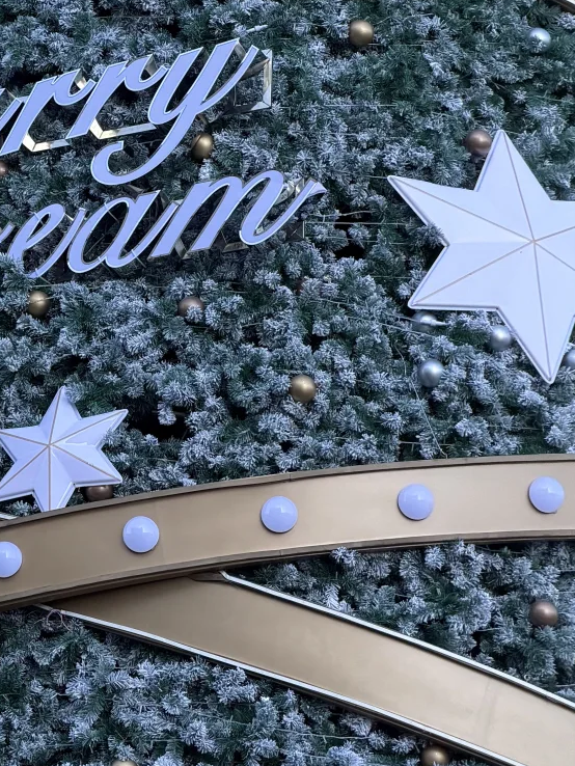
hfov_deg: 7.6
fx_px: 4316
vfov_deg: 10.1
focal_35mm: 195
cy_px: 55
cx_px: 30
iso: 50
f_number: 2.8
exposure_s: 1/590
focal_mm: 16.89
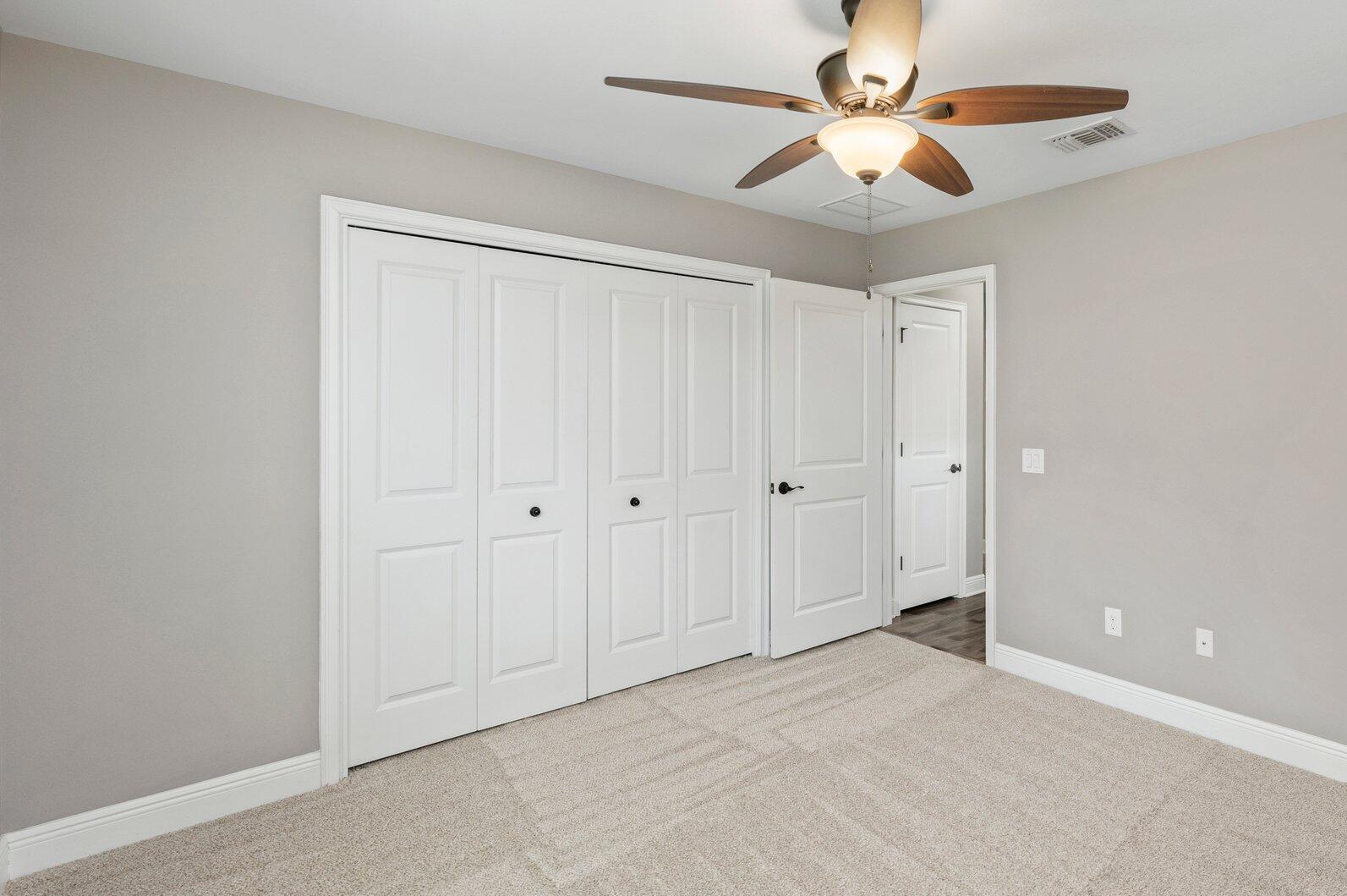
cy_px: 415
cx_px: 859
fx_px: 673
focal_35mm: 18
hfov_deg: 87.9
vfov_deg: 67.2
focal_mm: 14
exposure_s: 1/30
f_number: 9
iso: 320
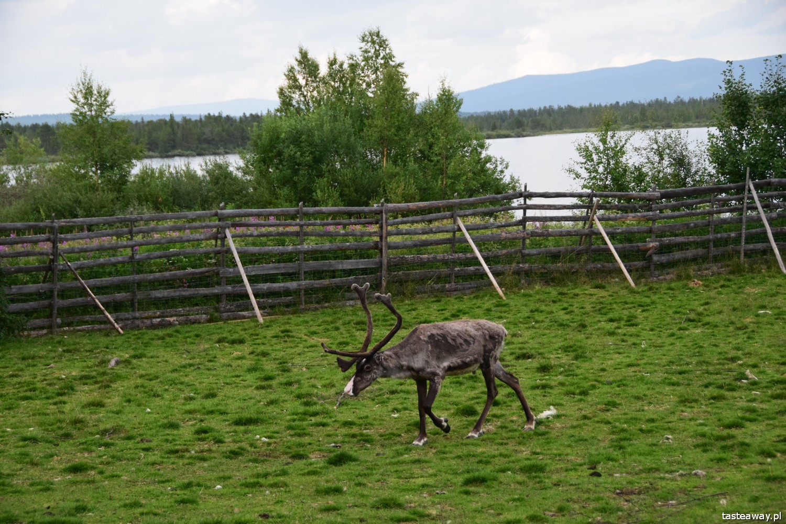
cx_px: 393
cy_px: 262
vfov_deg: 14.7
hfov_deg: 21.9
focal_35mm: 93
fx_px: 2030
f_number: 5
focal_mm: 62
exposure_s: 1/2000
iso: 2000
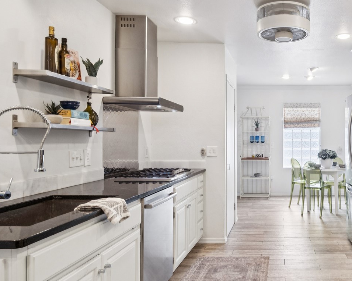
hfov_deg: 57.8
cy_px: 136
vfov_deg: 51.5
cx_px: 279
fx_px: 292
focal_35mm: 28
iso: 640
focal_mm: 14
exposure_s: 1/25
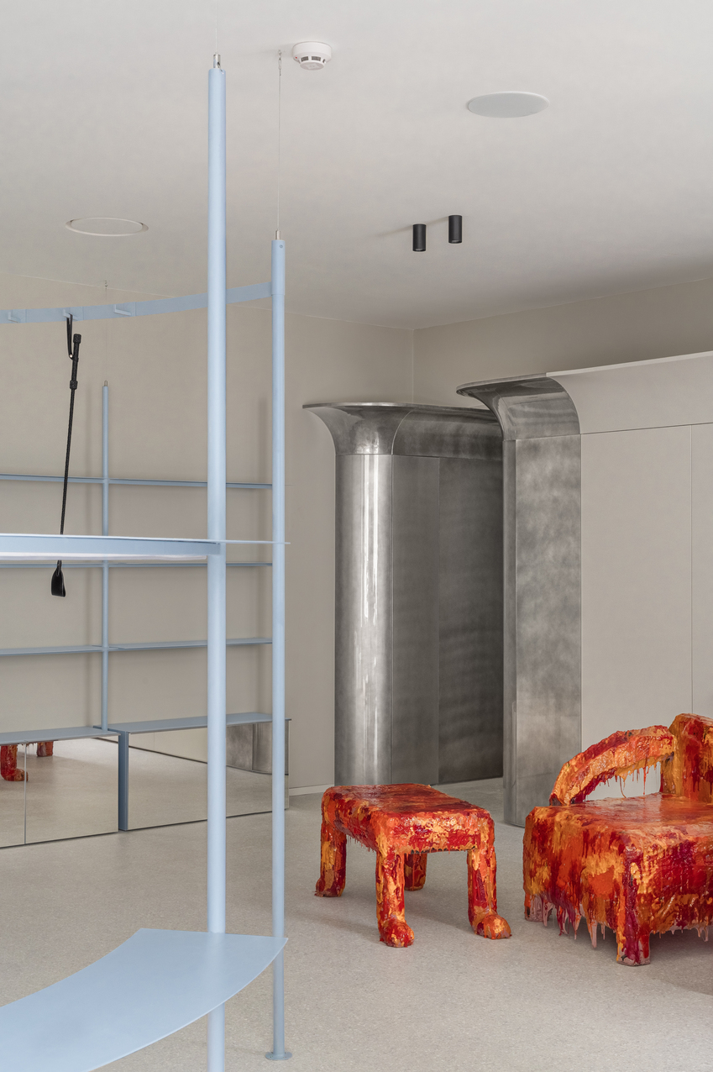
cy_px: 536
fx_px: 1368
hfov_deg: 29.2
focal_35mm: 46
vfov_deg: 42.8
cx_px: 356
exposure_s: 1/3
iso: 640
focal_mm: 46
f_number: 13
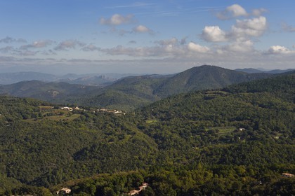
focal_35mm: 60
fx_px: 492
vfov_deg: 22.6
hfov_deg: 33.4
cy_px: 98
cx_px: 148
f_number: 9
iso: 400
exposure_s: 1/1250
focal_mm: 60
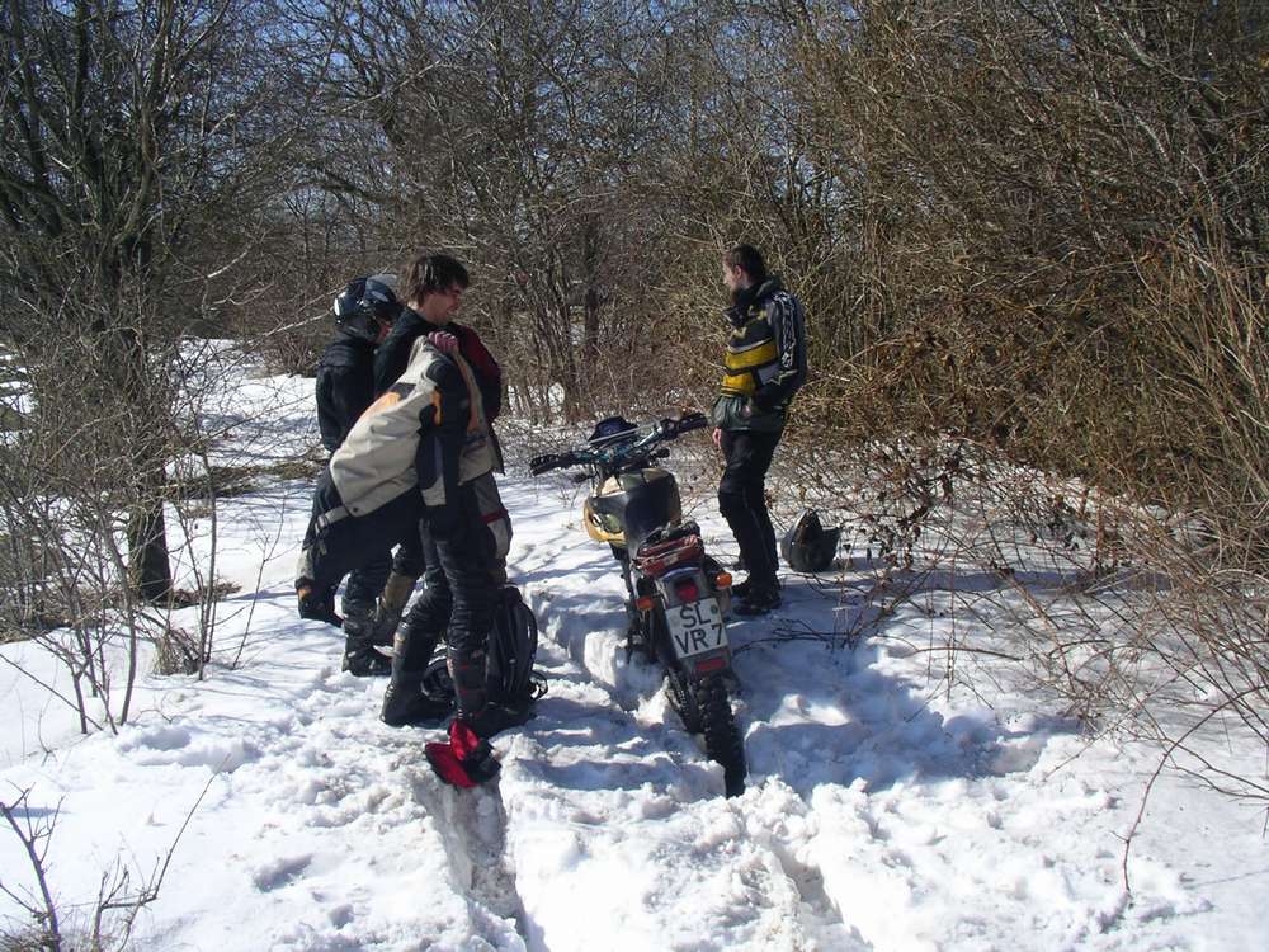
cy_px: 476
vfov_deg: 38.7
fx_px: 1356
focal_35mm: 37
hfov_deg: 50.1
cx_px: 634
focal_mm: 5.7
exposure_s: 1/160
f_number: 6.9
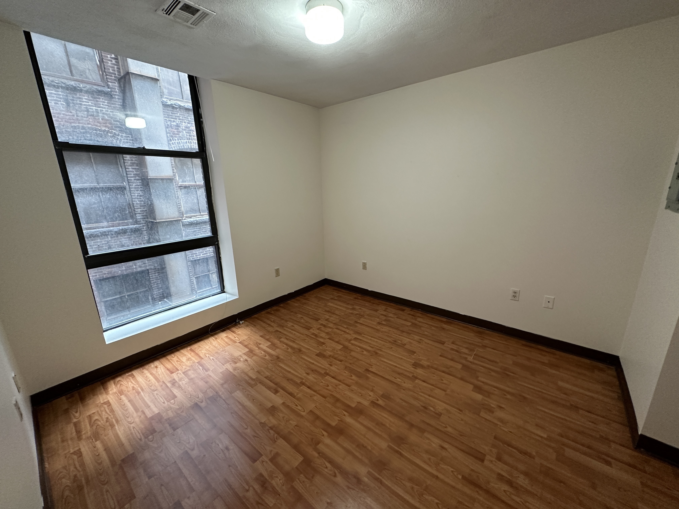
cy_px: 254
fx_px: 275
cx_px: 340
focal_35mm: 14
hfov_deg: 102.1
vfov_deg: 85.7
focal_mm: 2.22
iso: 250
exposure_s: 1/60
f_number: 2.2
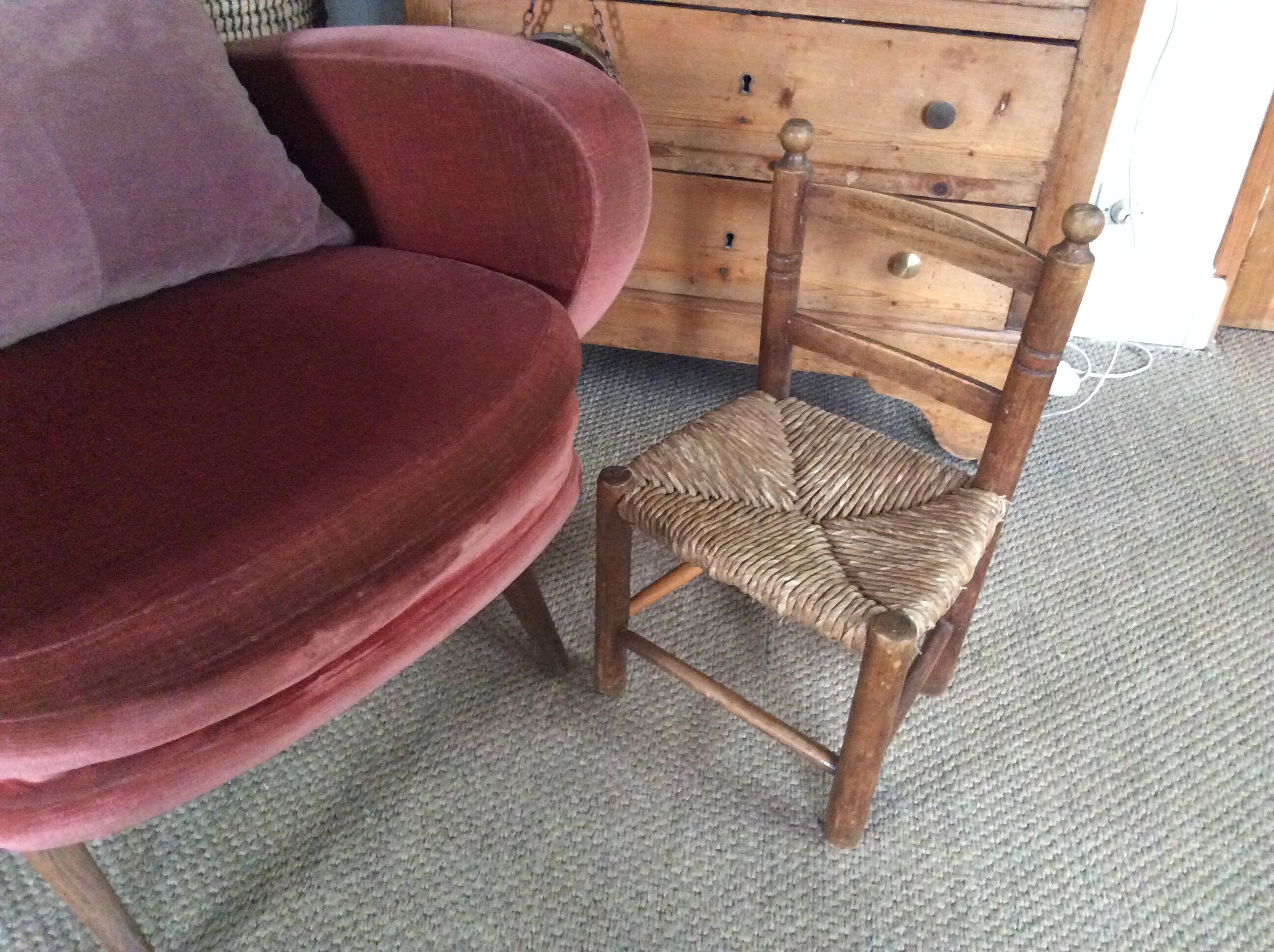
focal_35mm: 32
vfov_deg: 44.1
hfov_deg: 56.9
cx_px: 637
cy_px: 476
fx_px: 1176
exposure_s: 1/17
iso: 400
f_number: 2.4
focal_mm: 3.3
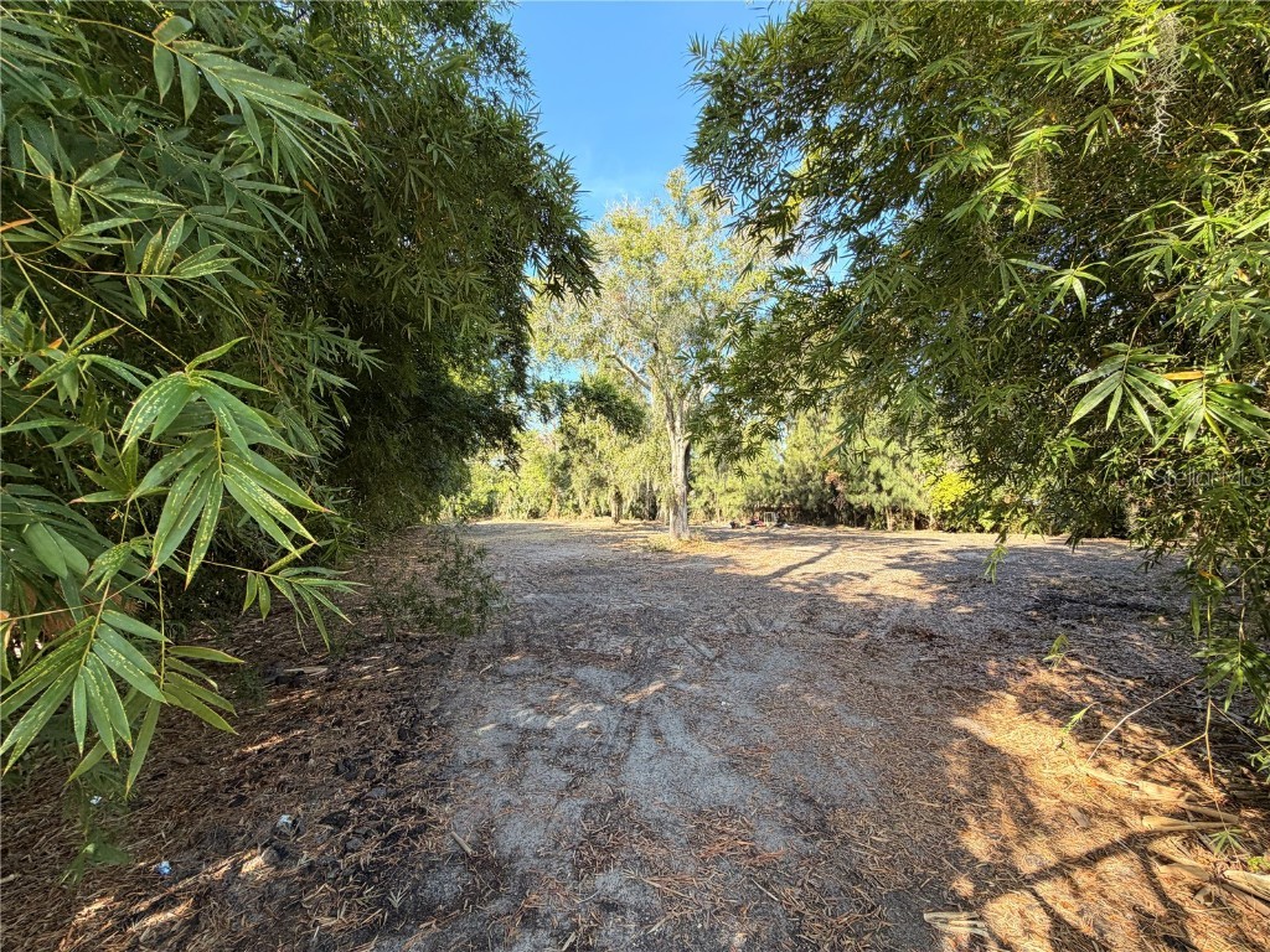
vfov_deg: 85.7
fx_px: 514
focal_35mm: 14
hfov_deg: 102.1
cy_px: 476
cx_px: 635
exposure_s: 1/143
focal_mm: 2.22
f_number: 2.2
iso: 40
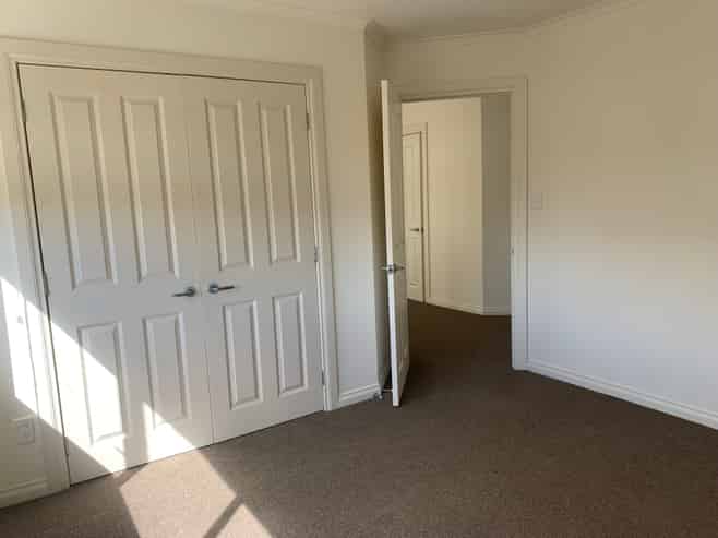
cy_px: 269
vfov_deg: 53.0
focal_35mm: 26
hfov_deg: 67.3
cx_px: 359
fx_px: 539
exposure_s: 1/260
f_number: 1.8
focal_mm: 4.25
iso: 25
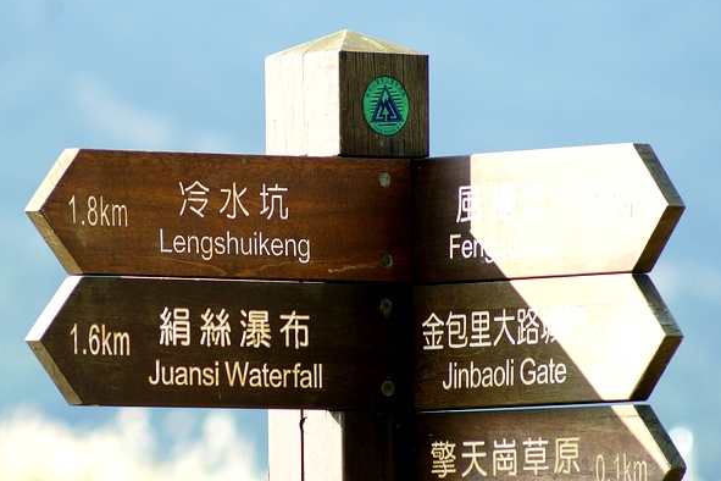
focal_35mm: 525
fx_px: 10514
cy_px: 281
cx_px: 272
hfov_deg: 3.9
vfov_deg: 2.6
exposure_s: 1/160
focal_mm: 230
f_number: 5.6
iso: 160
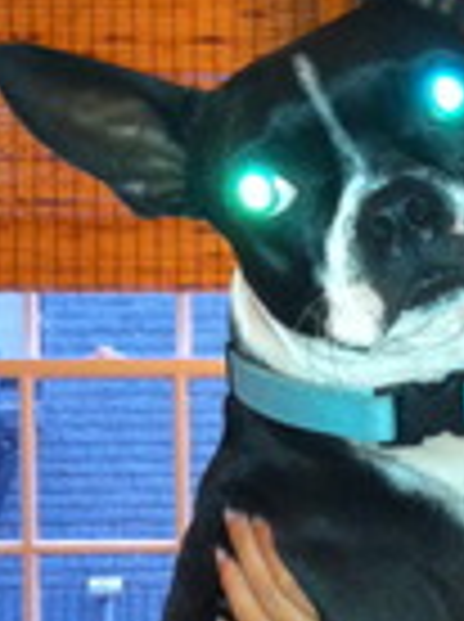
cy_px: 477
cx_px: 588
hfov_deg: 11.8
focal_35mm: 122
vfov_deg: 16.1
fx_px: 2187
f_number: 2.8
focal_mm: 3.85
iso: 400
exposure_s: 1/15
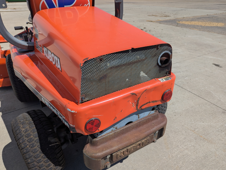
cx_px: 113
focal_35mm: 24
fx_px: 157
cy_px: 85
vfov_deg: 56.9
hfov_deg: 71.5
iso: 47
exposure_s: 1/3425
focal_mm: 6.81
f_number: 1.85
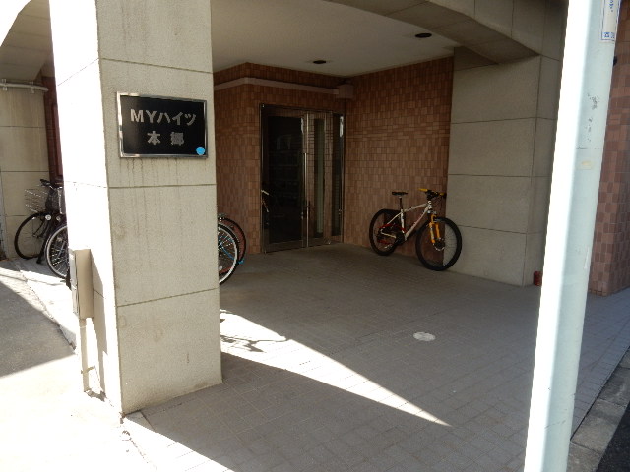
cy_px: 236
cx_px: 315
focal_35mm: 25
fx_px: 455
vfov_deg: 54.9
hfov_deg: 69.4
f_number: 3.7
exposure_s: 1/200
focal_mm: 4.5
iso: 125
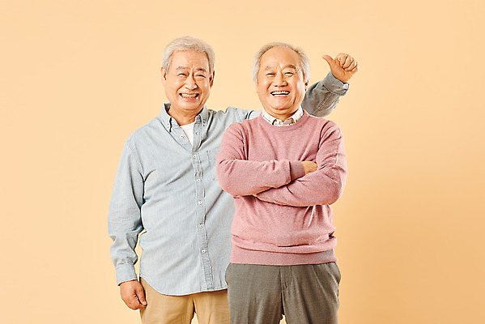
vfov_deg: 12.2
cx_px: 242
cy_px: 162
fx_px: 1510
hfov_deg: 18.3
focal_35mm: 112
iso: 100
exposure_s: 1/125
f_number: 8
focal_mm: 112
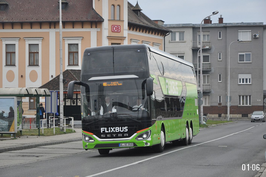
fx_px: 775
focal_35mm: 105
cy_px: 88
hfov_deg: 19.5
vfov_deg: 13.0
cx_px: 133
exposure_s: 1/640
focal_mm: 70
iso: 800
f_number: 5.3
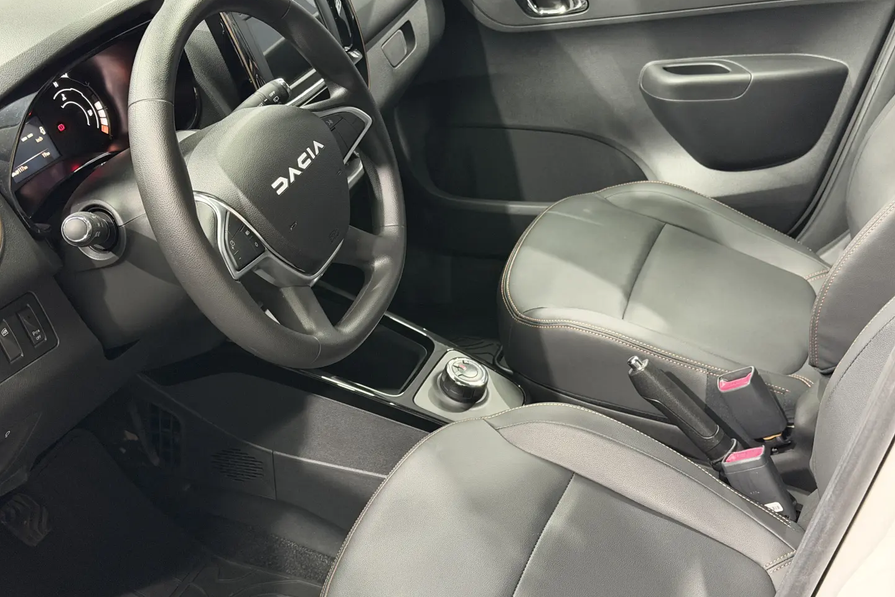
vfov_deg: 27.0
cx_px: 448
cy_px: 265
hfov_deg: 39.6
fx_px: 1243
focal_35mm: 50
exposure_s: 1/25
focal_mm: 6.76
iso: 640
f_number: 1.78
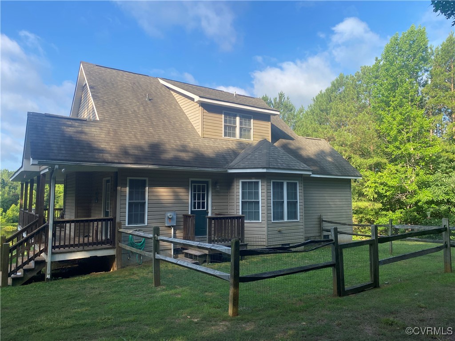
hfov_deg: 67.3
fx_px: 342
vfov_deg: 53.1
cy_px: 170
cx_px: 228
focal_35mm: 26
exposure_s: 1/965
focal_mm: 4.25
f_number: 1.8
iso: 32
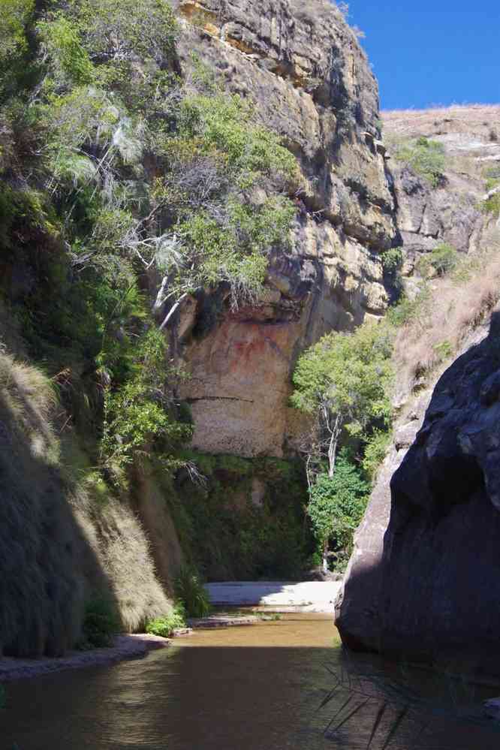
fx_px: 1212
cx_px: 250
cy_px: 375
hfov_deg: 23.3
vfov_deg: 34.4
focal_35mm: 58
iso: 400
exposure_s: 1/160
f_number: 5.6
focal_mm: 38.8
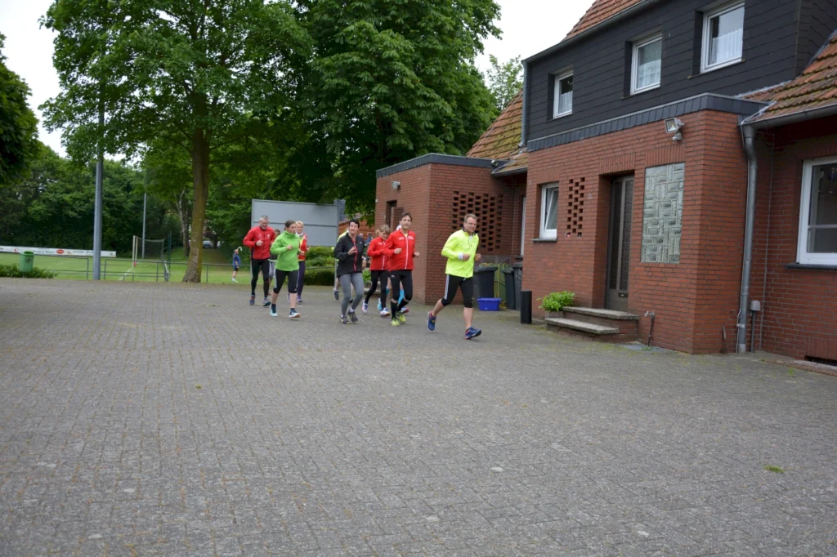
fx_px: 767
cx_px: 418
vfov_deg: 39.9
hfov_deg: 57.2
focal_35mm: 33
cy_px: 278
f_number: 3.8
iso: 800
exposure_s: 1/500
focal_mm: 22
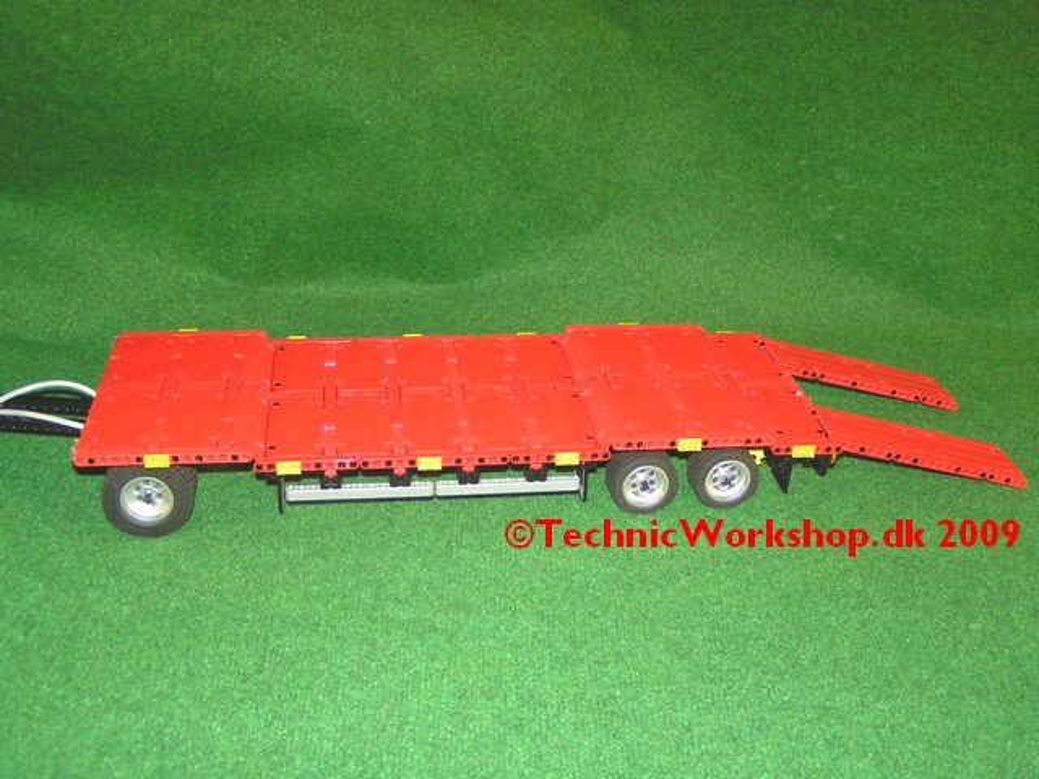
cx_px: 520
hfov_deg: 49.0
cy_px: 390
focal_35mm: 38
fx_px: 1141
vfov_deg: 37.7
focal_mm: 5.8
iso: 200
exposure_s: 1/40
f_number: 2.8
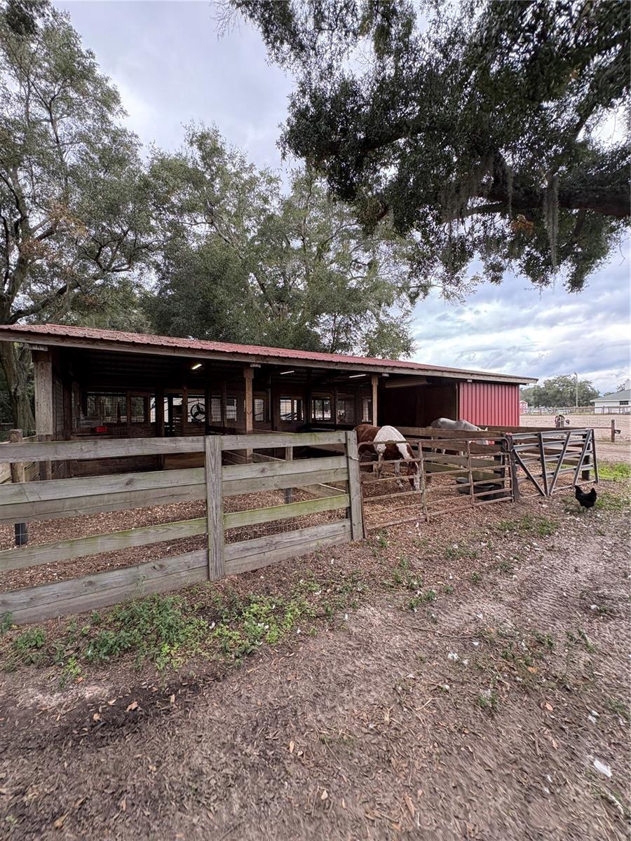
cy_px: 420
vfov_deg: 102.1
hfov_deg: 85.7
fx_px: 340
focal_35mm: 14
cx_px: 316
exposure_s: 1/99
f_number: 2.2
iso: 80
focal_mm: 2.22
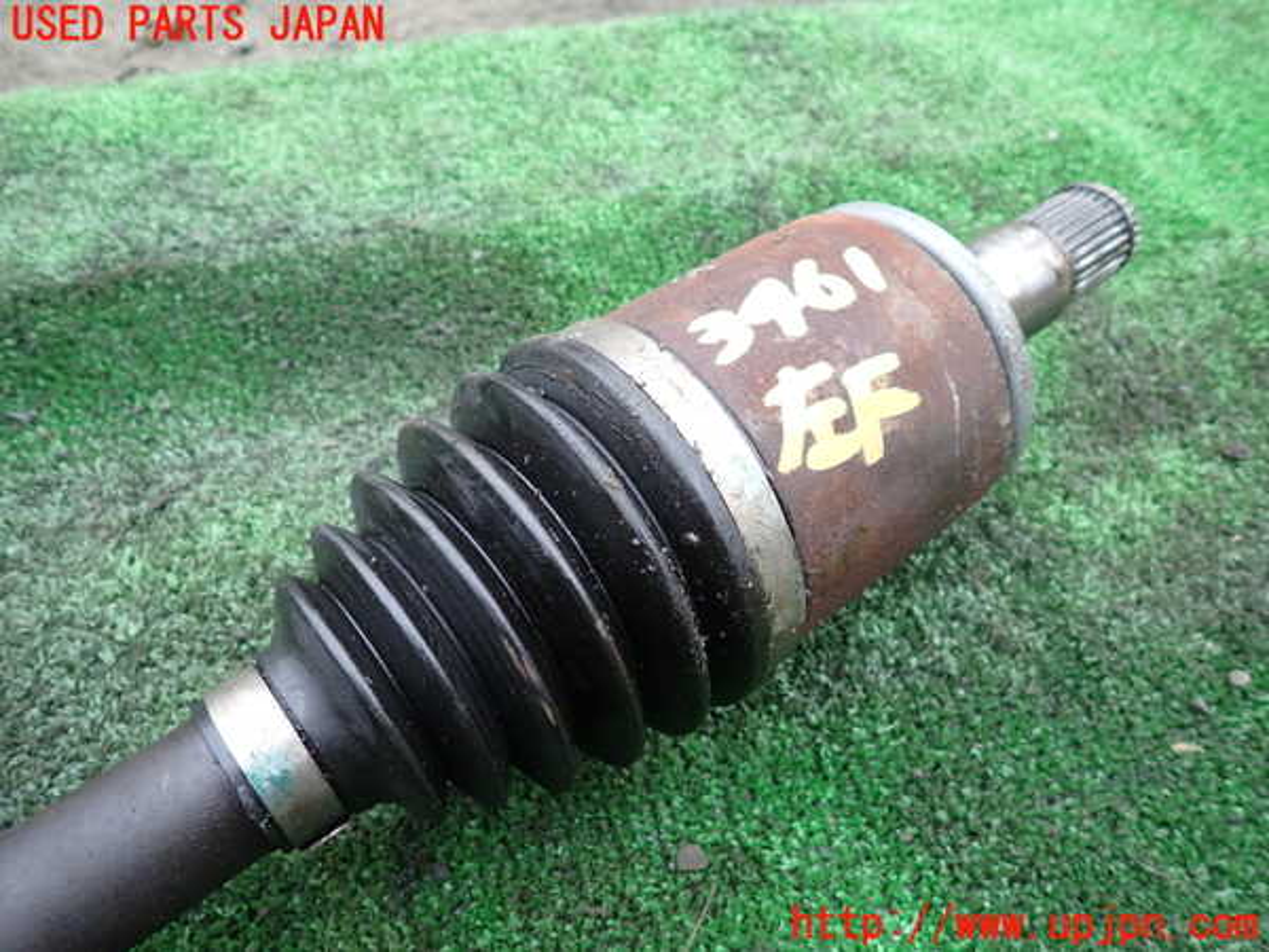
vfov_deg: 54.9
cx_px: 634
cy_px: 476
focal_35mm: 25
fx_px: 916
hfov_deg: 69.4
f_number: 2
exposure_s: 1/60
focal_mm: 4.5
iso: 200
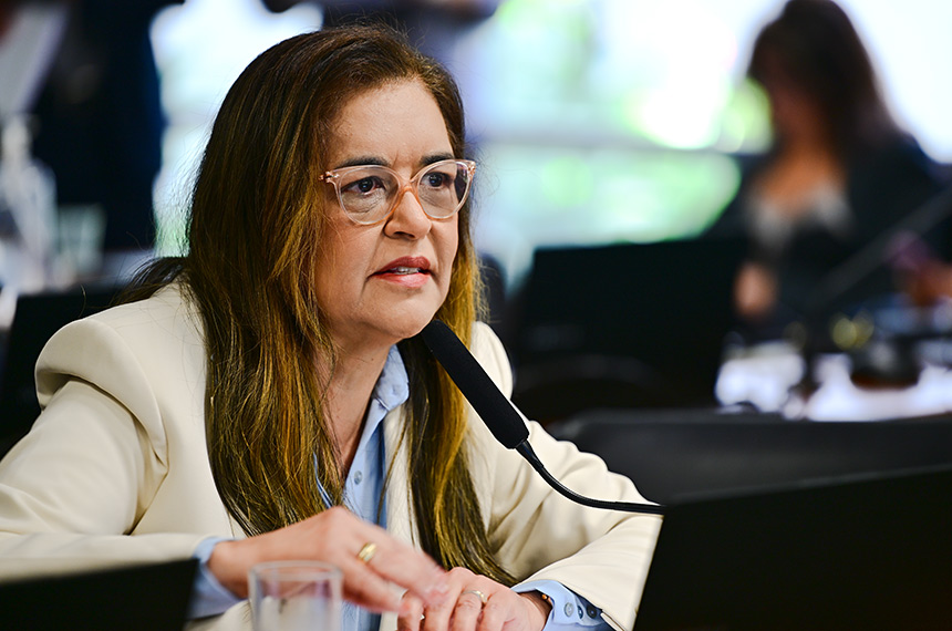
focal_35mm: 200
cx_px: 476
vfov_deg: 6.8
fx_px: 5279
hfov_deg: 10.3
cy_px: 316
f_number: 2.8
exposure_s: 1/50
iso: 400
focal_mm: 200
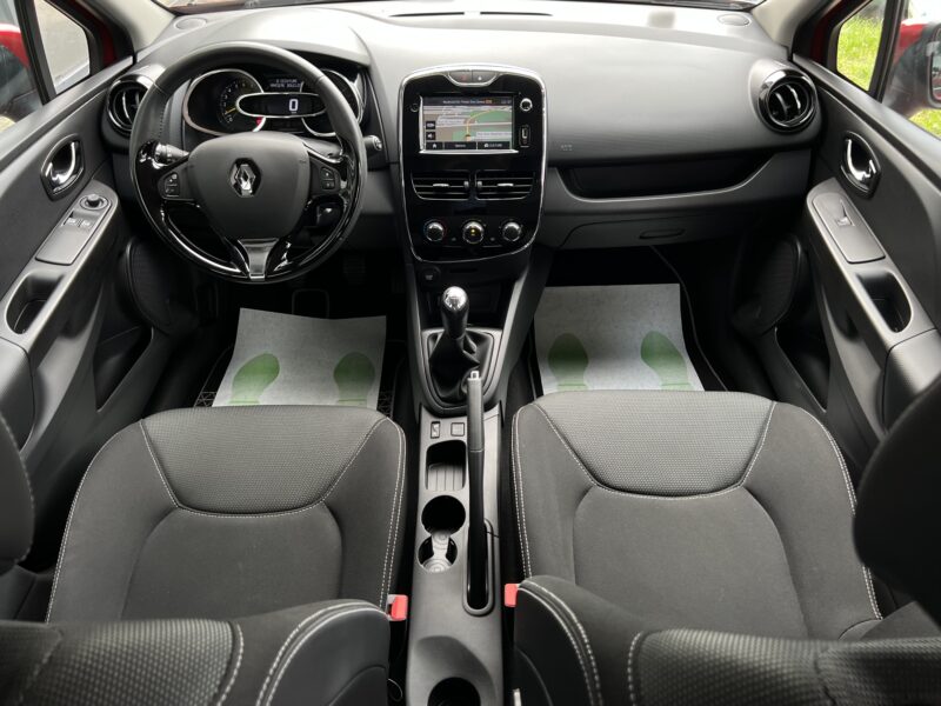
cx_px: 470
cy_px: 353
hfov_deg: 67.3
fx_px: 707
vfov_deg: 53.1
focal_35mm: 26
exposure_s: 1/121
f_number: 1.5
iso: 100
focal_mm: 5.7
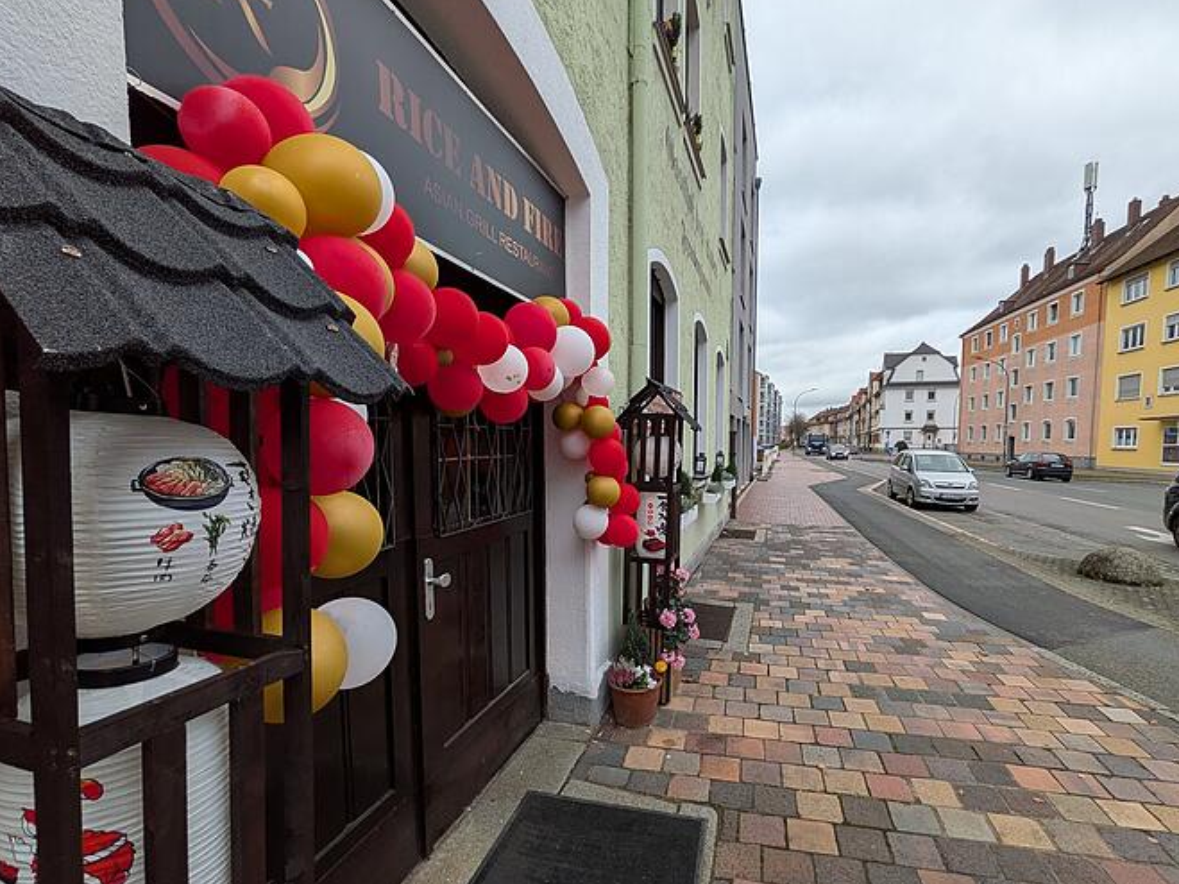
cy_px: 489
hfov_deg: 90.8
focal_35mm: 17
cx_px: 642
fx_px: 579
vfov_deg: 74.5
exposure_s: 1/308
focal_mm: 1.83
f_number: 2.2
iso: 51
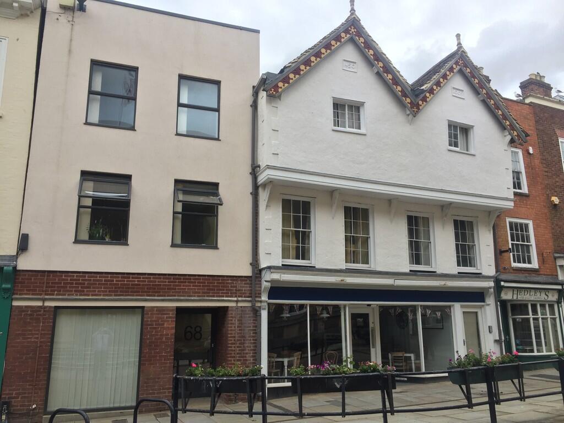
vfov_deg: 48.2
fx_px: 472
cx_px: 282
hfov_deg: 61.7
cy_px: 212
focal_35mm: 29
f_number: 2.2
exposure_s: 1/1014
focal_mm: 4.15
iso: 32
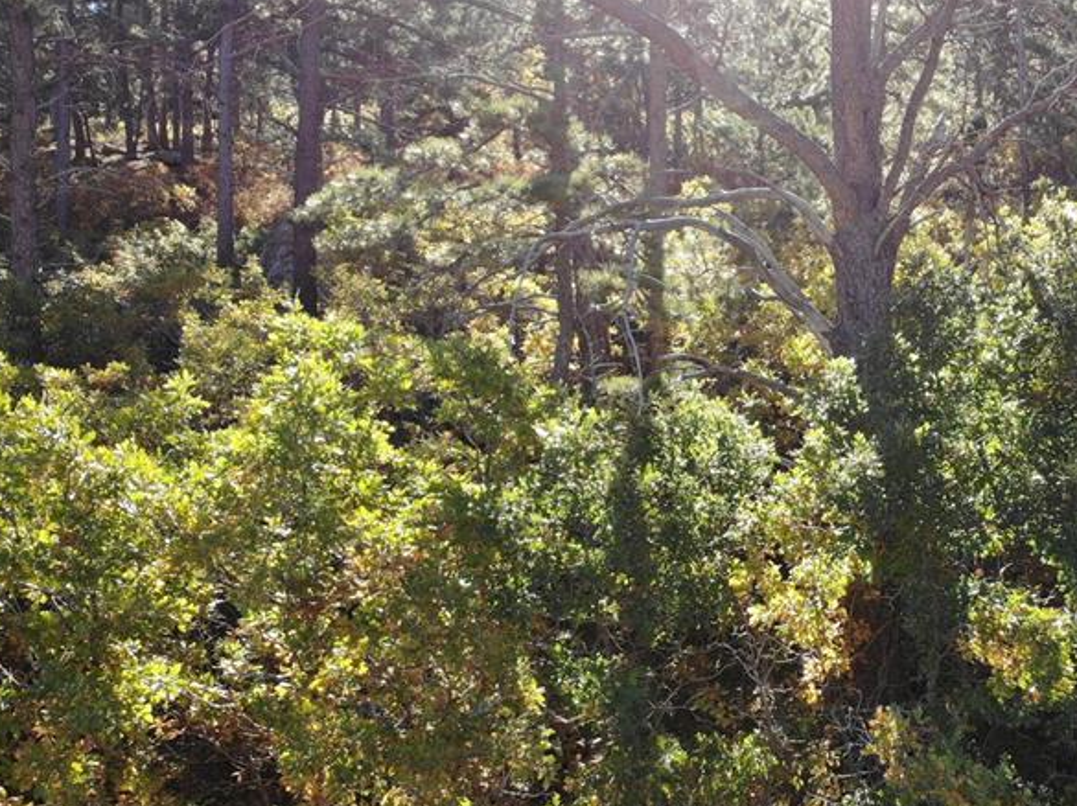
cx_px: 768
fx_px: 1306
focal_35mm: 42
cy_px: 435
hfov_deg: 43.8
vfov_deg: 34.3
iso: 104
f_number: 2.8
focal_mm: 4.5
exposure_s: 1/204
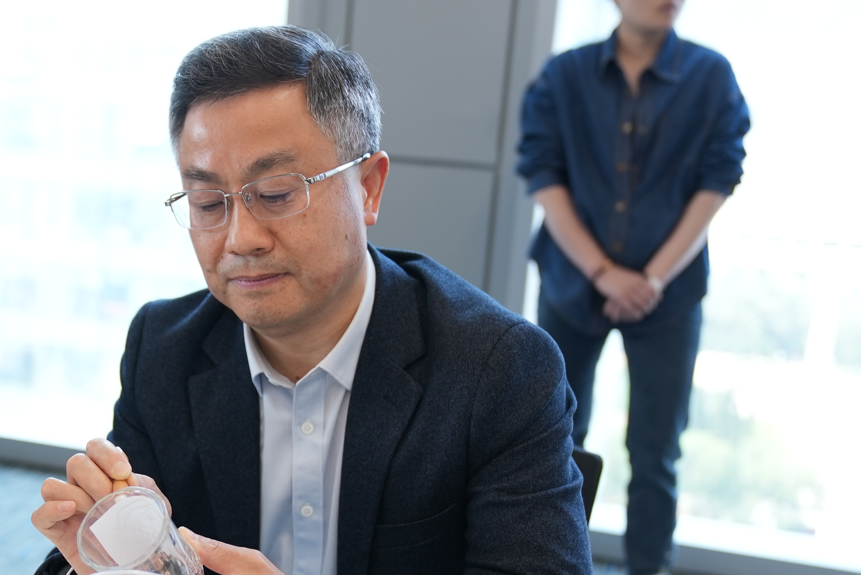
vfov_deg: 23.6
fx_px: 1364
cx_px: 217
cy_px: 413
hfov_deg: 34.3
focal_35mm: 57
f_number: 2.8
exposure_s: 1/200
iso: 400
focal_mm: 35
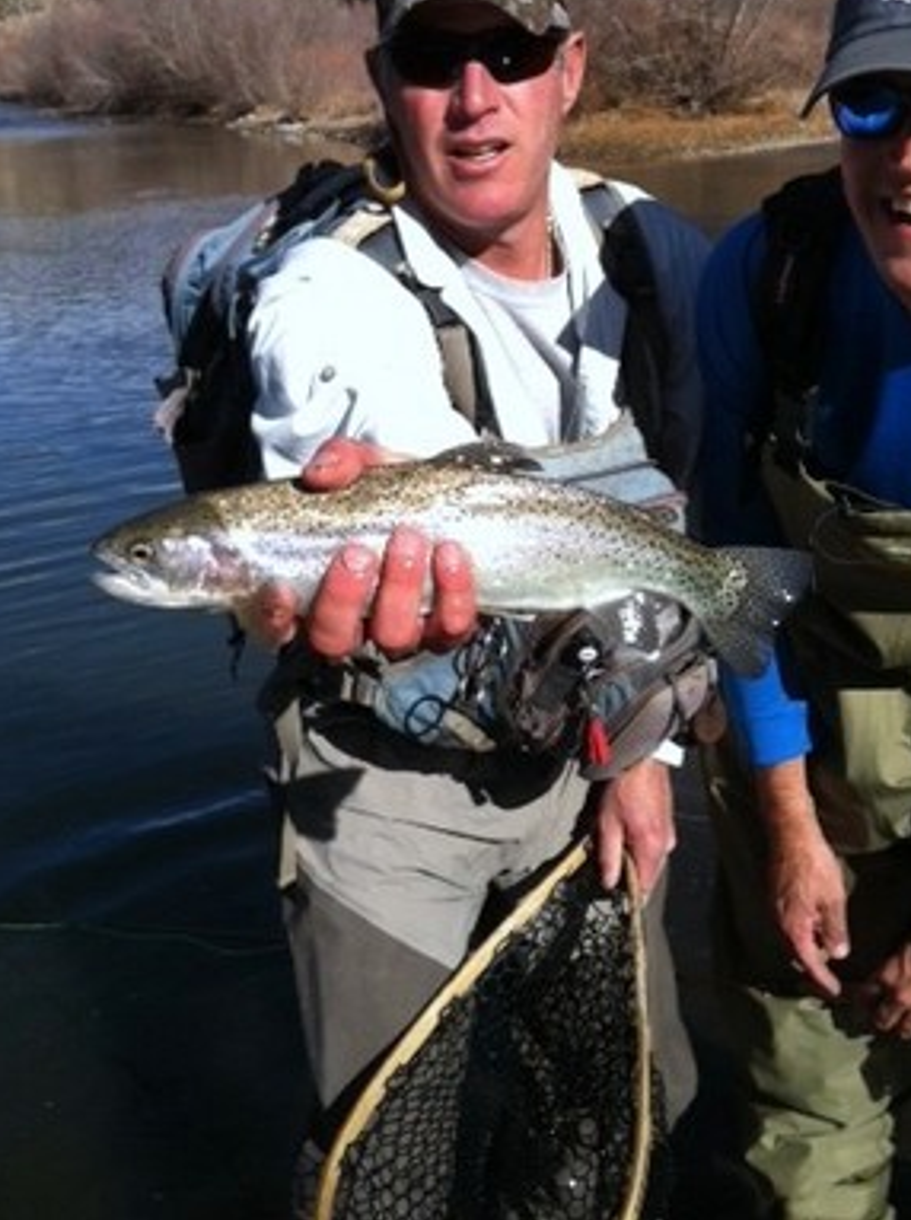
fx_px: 1724
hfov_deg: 29.5
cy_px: 500
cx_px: 570
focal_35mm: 49
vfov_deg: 38.8
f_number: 2.8
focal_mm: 3.85
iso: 80
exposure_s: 1/1160
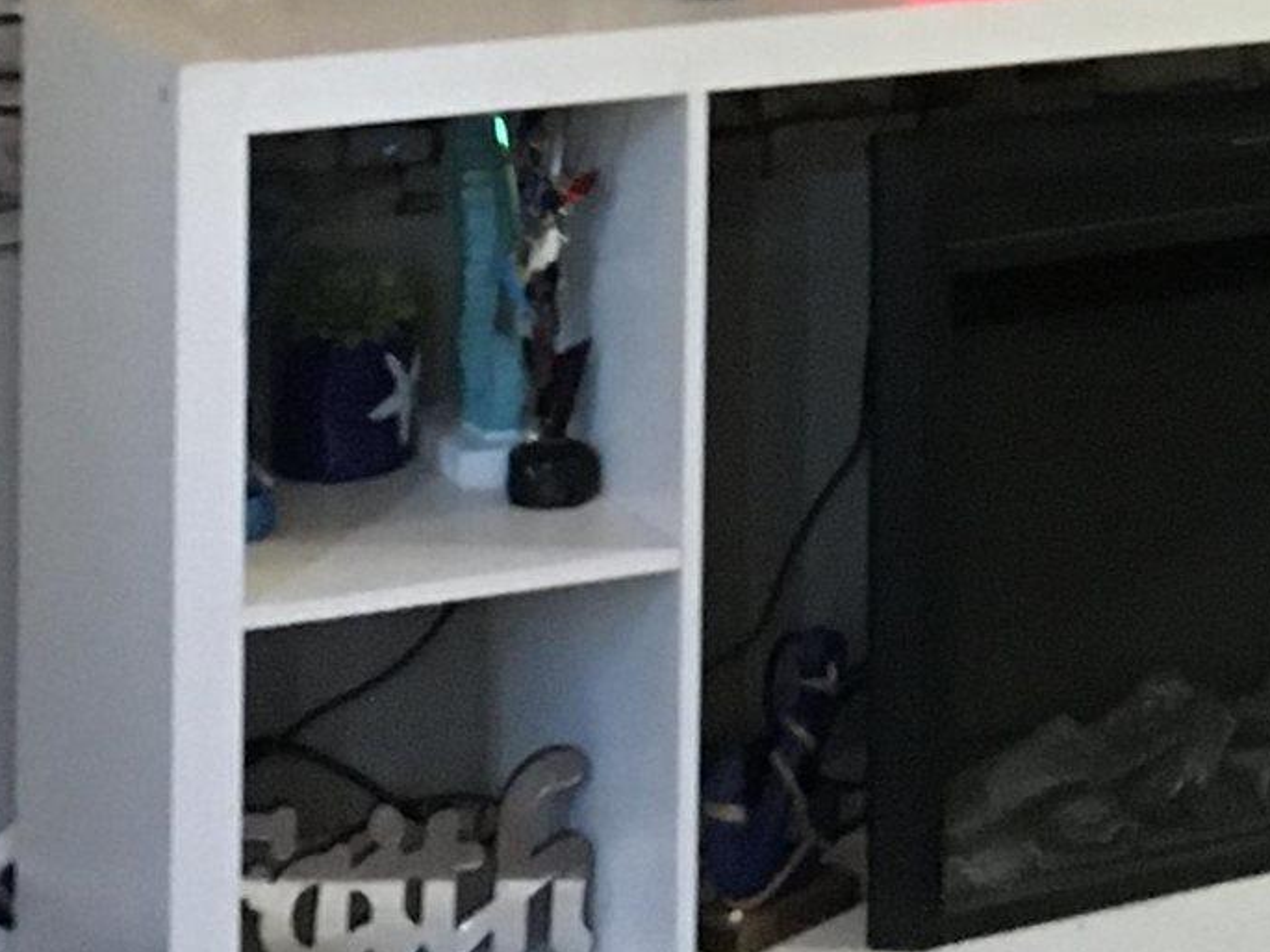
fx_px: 4770
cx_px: 1133
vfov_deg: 10.9
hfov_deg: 15.0
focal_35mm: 130
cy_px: -611
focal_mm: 4.15
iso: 320
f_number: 2.2
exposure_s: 1/15
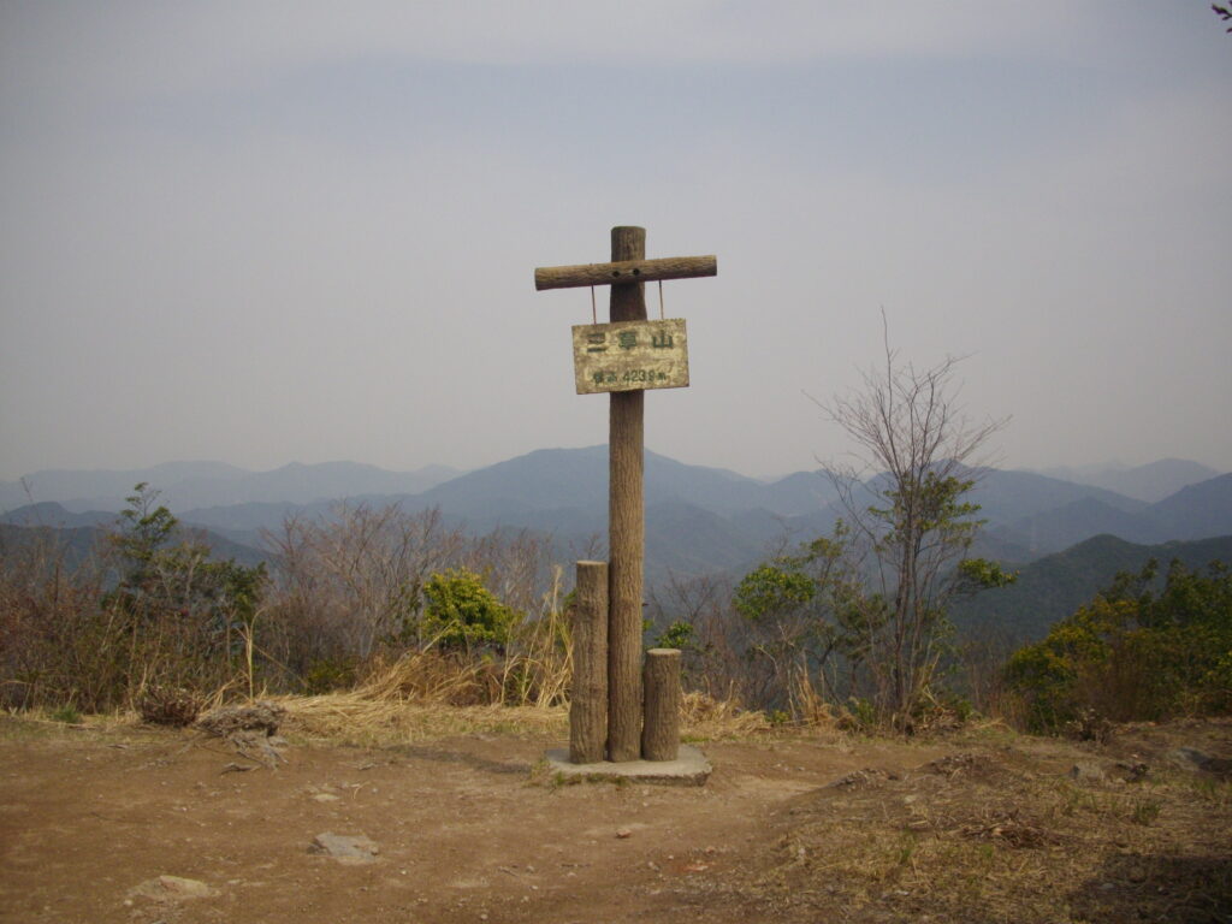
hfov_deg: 50.1
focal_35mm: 37
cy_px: 462
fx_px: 1317
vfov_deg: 38.7
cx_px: 616
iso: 100
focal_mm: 6.2
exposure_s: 1/640
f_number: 5.6
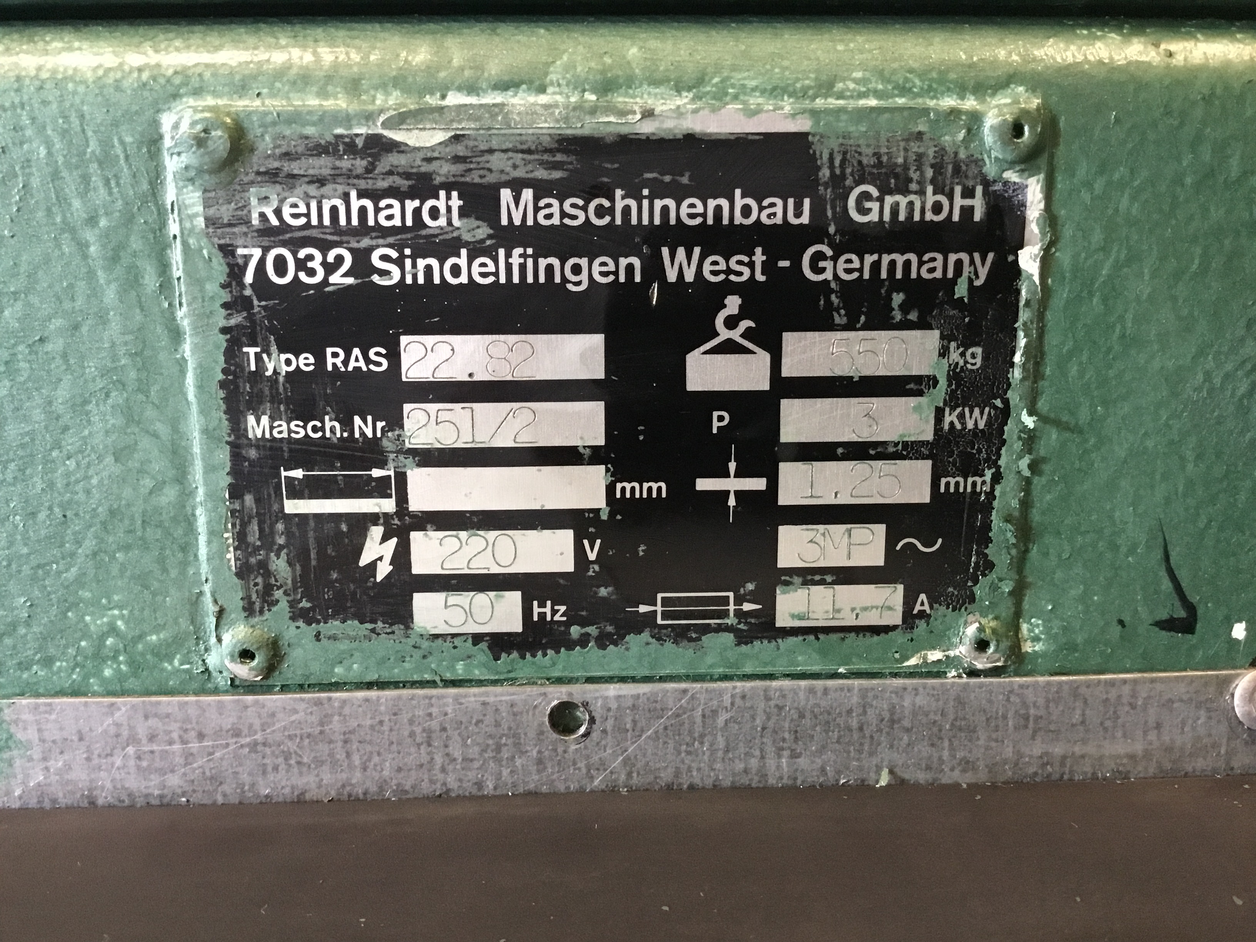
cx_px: 628
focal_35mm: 31
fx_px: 1125
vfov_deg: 45.4
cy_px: 471
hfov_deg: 58.4
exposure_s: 1/25
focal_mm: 3.3
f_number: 2.4
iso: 200
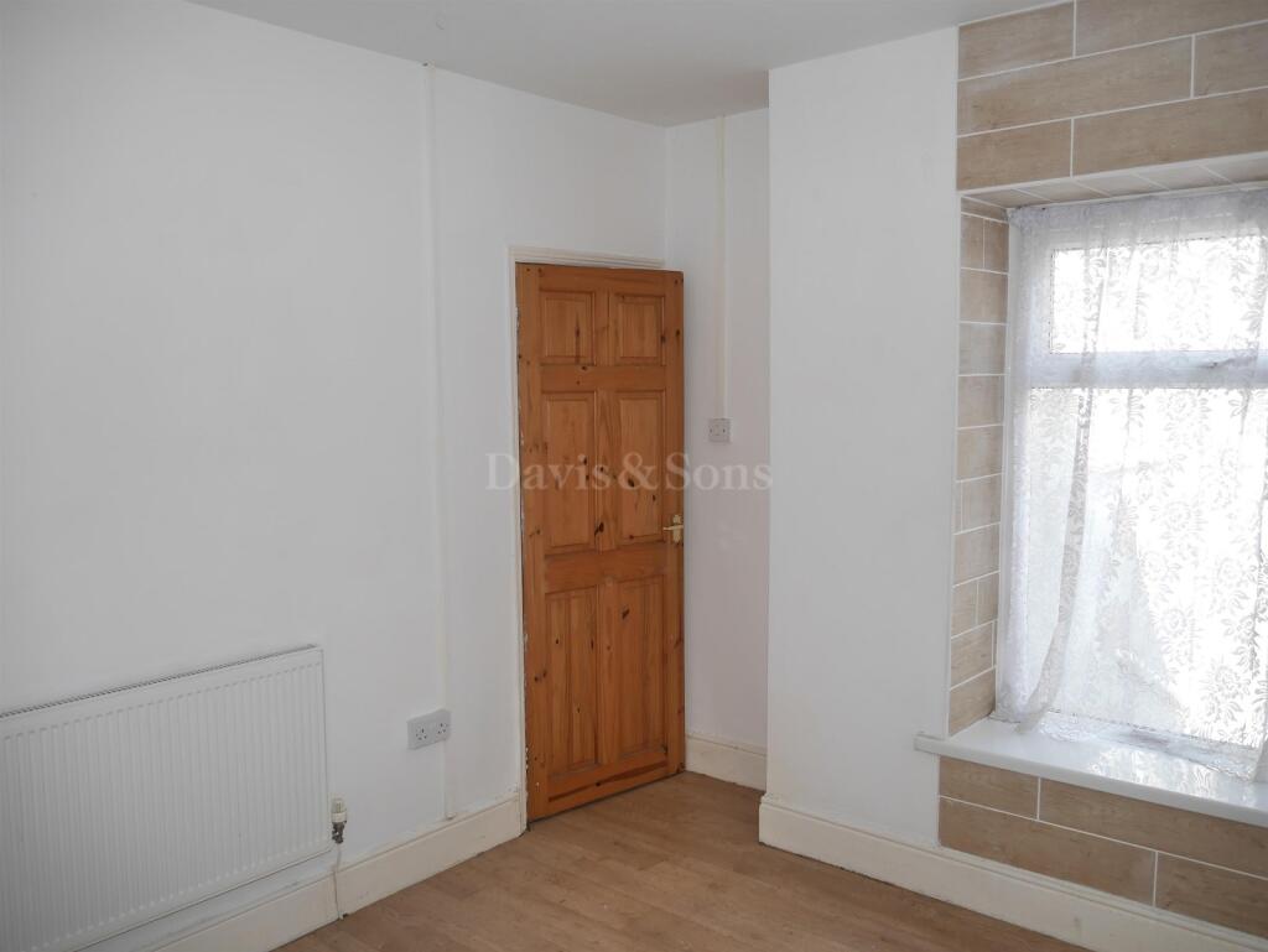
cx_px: 634
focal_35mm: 28
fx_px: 1026
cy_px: 476
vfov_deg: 49.8
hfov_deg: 63.4
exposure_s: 1/60
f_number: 3.5
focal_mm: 14
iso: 200
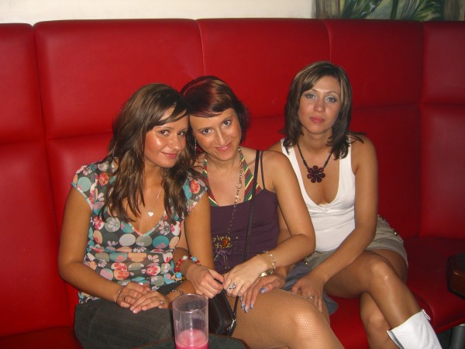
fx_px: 510
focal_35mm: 38
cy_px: 174
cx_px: 232
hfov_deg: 49.0
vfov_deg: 37.7
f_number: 2.8
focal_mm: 7.9
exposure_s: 1/60
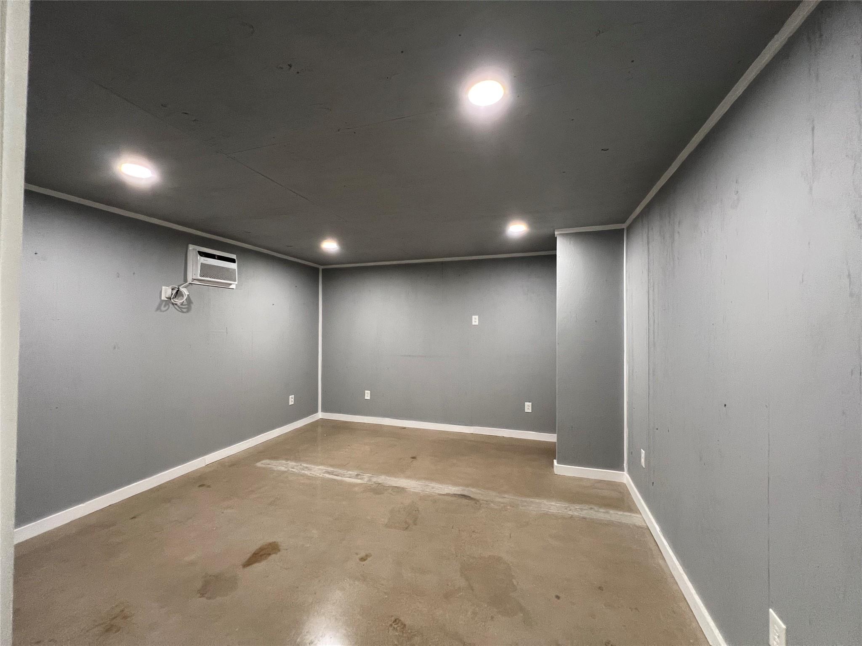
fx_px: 324
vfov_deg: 89.9
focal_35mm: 13
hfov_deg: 106.2
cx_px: 431
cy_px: 323
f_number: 1.8
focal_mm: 1.57
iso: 320
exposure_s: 1/60
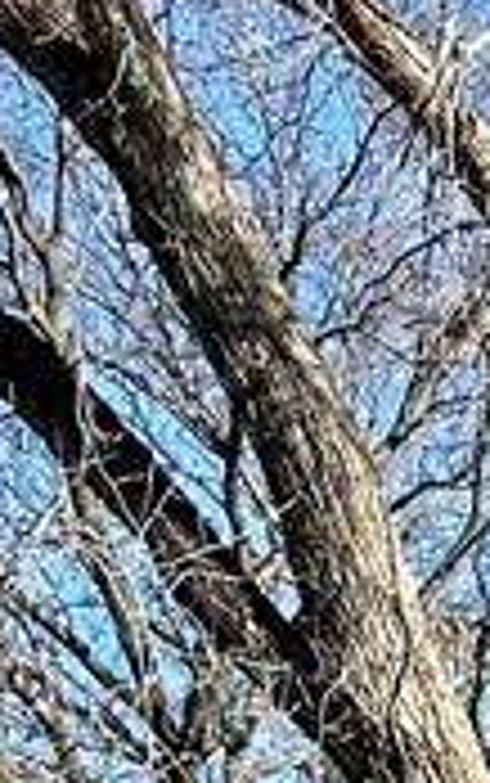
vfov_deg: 6.8
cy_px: 1534
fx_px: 6399
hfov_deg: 4.2
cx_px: 1474
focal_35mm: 300
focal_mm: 6.86
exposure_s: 1/1848
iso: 64
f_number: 1.78
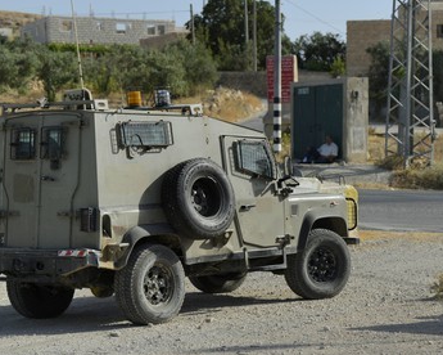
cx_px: 203
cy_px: 179
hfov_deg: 21.5
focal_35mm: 89
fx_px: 1167
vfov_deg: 17.3
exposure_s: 1/800
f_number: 3.5
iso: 200
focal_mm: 78
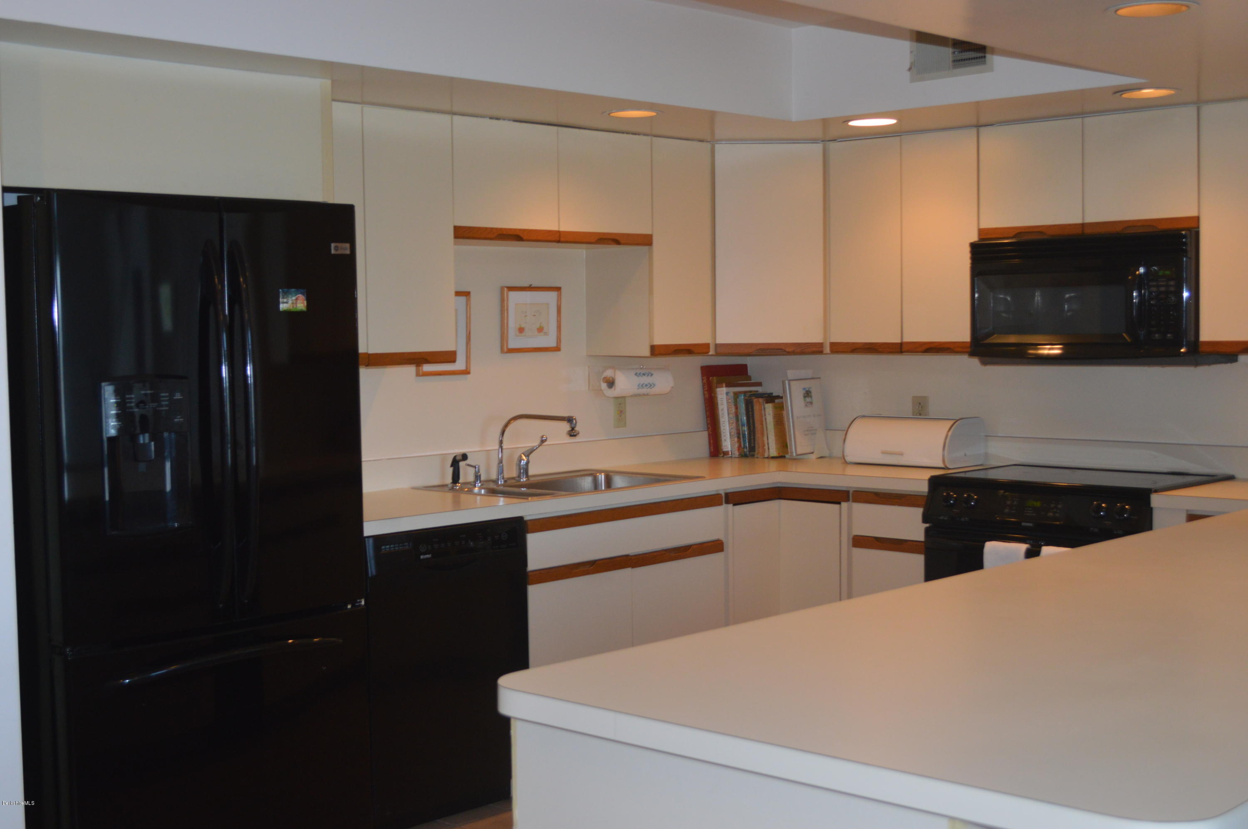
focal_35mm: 48
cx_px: 624
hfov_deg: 41.1
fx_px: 1662
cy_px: 414
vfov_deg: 28.0
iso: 560
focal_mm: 32
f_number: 4.8
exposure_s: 1/60
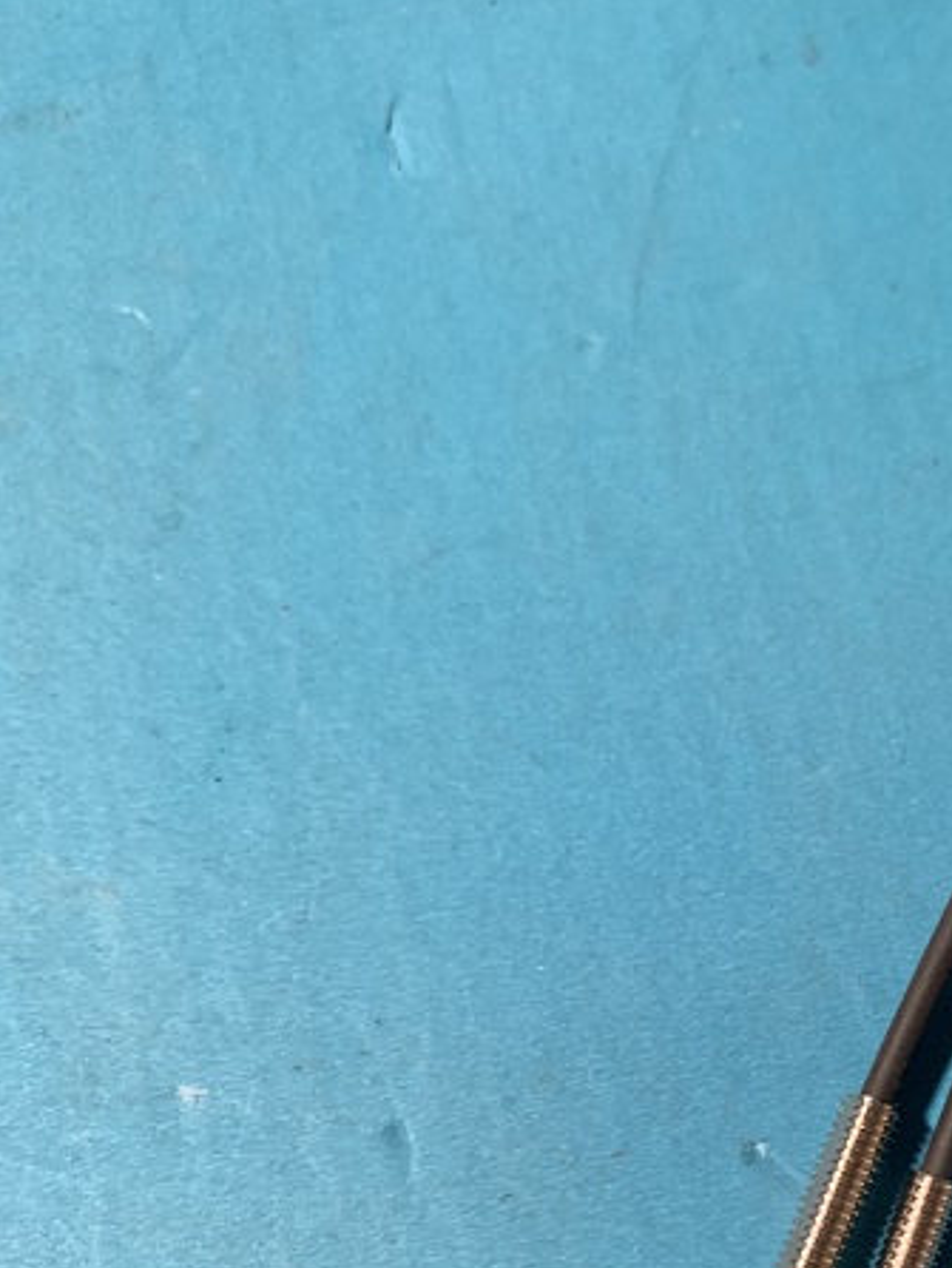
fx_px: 1722
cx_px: 811
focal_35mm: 47
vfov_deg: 39.5
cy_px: 931
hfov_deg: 29.9
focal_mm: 4.25
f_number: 1.8
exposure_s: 1/60
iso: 320
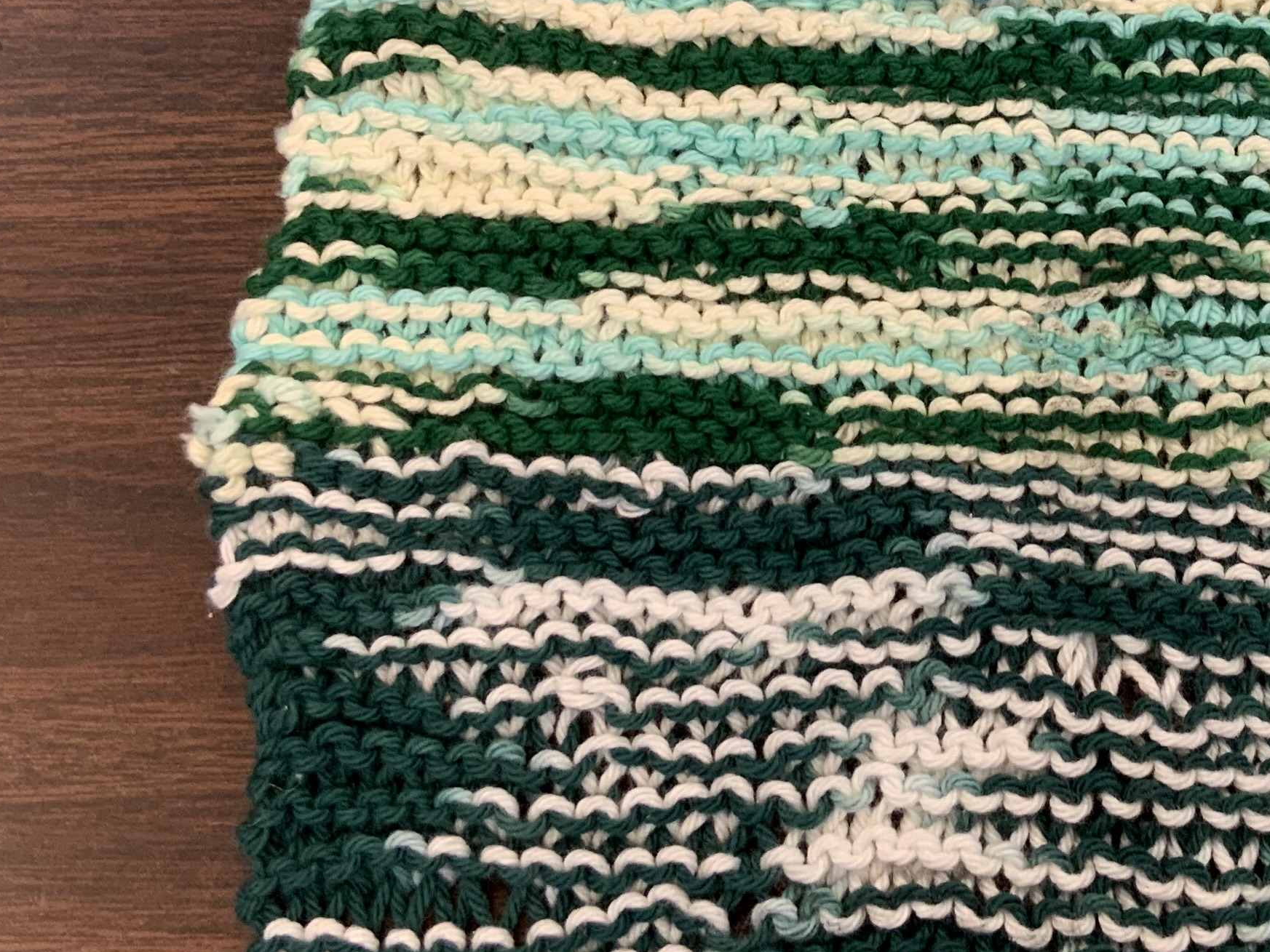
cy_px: 199
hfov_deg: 28.2
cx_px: 1074
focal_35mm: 67
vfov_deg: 21.7
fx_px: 2458
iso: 40
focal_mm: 3
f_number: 1.8
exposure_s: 1/60
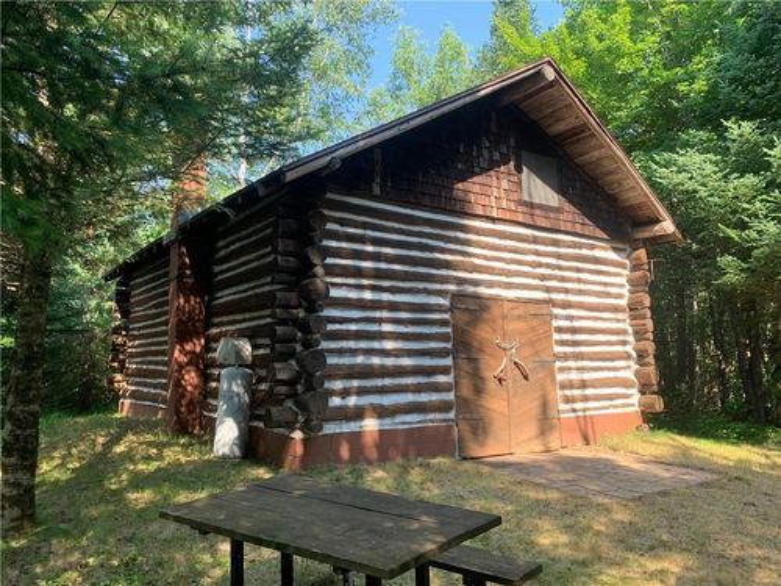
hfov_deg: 67.3
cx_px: 390
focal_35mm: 26
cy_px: 293
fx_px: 587
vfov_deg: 53.1
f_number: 1.8
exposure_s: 1/202
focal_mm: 4.25
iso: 25
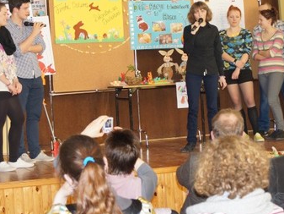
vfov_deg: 18.3
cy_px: 50
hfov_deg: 24.3
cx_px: 93
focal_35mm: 80
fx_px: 657
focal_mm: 26
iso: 500
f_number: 4.5
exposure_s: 1/60
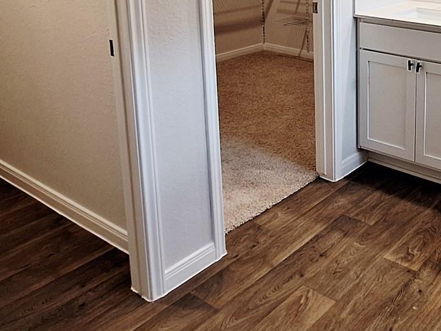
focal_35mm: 39
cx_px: 413
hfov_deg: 43.0
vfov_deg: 34.1
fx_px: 497
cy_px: 14
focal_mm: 1.74
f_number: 2.2
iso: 125
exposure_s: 1/40
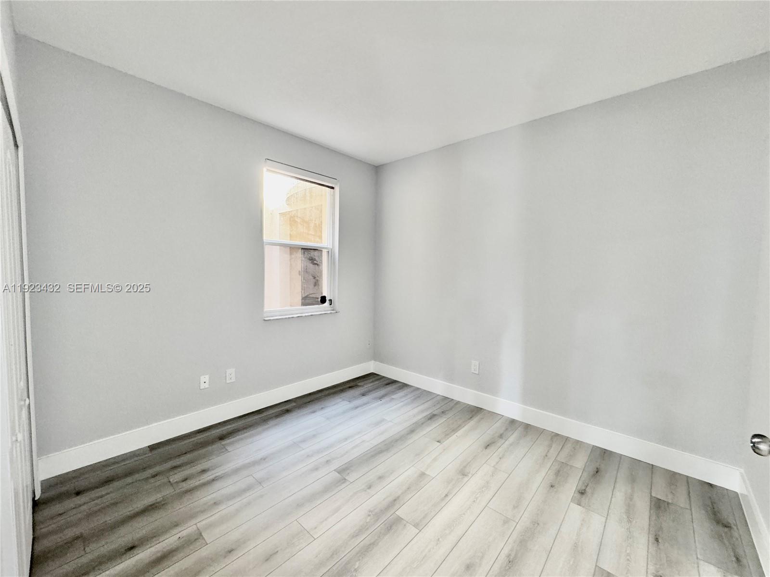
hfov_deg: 102.1
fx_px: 311
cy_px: 288
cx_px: 385
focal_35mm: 14
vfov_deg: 85.7
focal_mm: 2.22
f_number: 2.2
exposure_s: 1/60
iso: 400
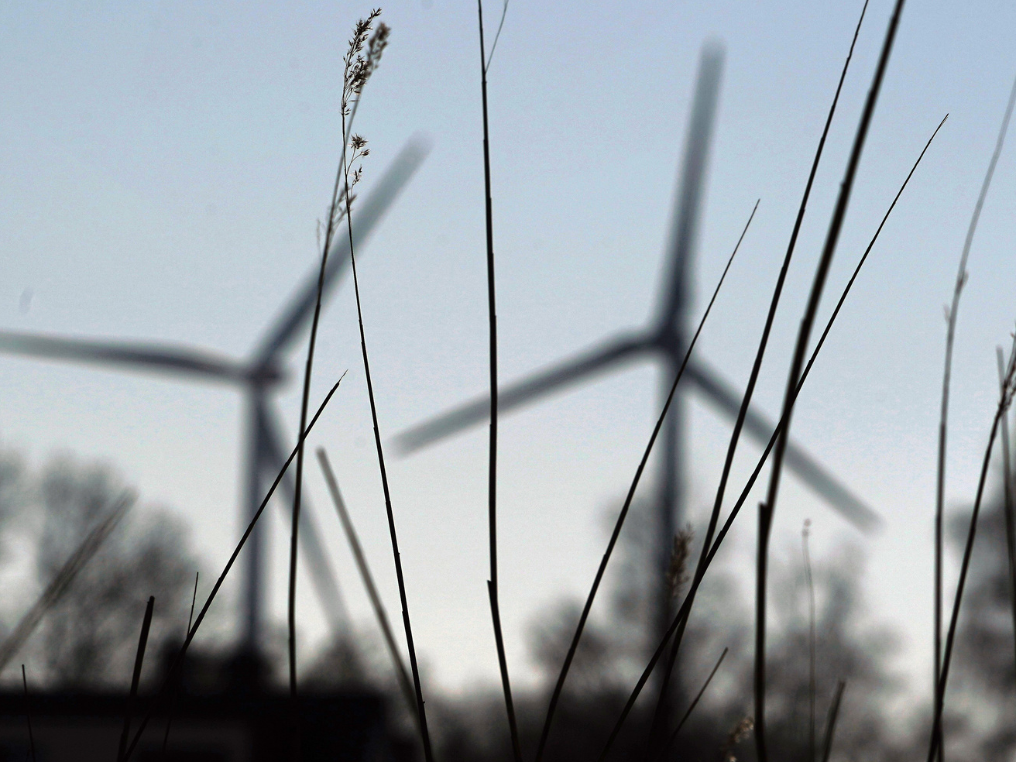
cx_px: 511
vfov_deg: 5.2
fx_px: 8365
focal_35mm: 285
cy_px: 371
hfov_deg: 7.0
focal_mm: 240
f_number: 11
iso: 100
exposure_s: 1/3200
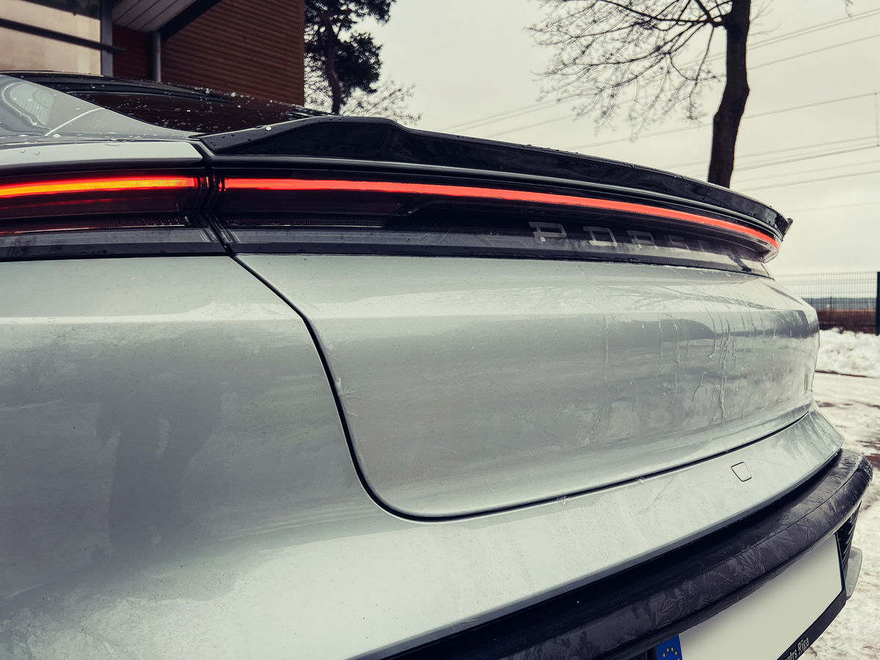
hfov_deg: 67.3
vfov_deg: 53.1
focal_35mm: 26
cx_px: 440
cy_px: 330
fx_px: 661
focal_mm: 5.7
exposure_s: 1/350
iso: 50
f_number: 1.5
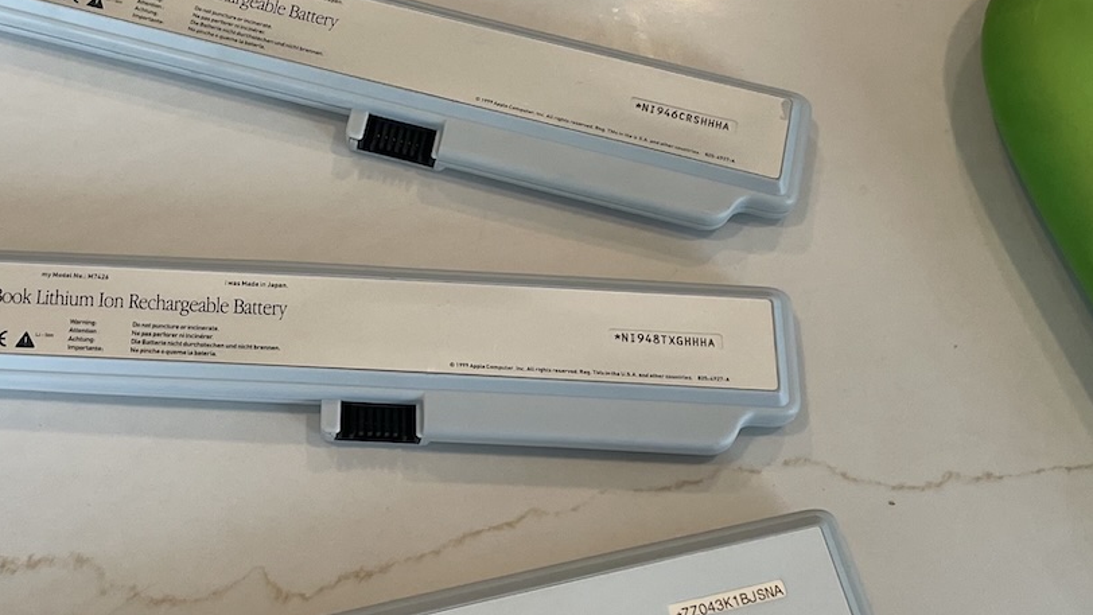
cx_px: 267
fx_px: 1942
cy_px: 152
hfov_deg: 30.9
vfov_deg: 17.9
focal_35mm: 67
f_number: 1.6
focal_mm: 4.2
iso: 125
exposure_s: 1/120
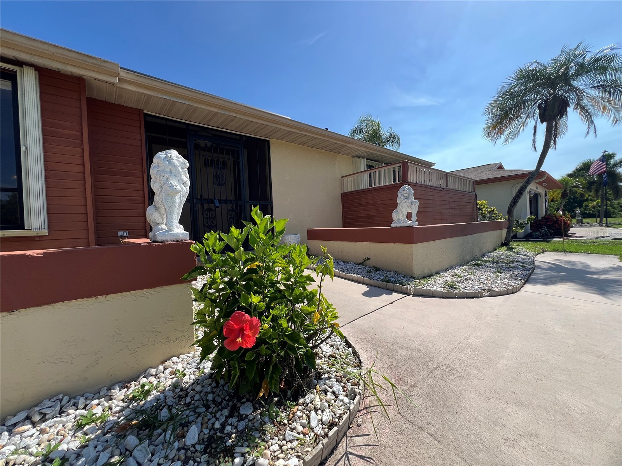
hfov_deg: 106.2
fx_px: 234
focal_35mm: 13
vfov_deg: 89.9
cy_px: 233
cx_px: 311
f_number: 1.8
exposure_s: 1/1024
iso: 32
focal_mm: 1.57
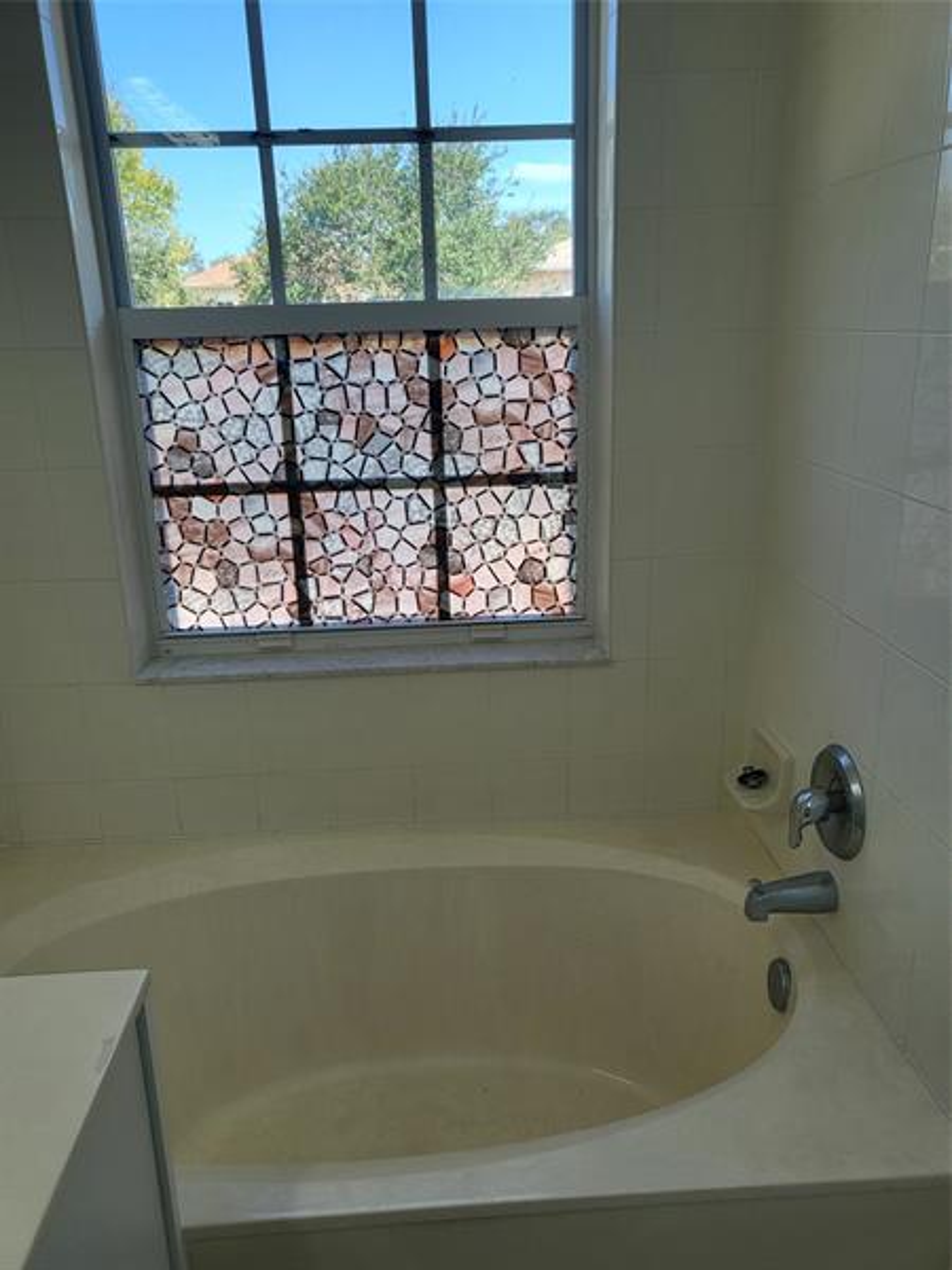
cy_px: 635
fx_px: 953
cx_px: 476
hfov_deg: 53.1
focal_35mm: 26
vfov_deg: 67.3
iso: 50
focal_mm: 4.25
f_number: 1.8
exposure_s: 1/580
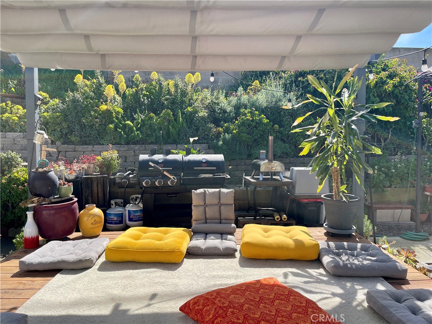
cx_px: 216
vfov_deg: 54.9
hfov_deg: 69.4
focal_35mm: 25
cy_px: 162
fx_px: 312
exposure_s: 1/1946
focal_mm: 5.1
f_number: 1.6
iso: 32
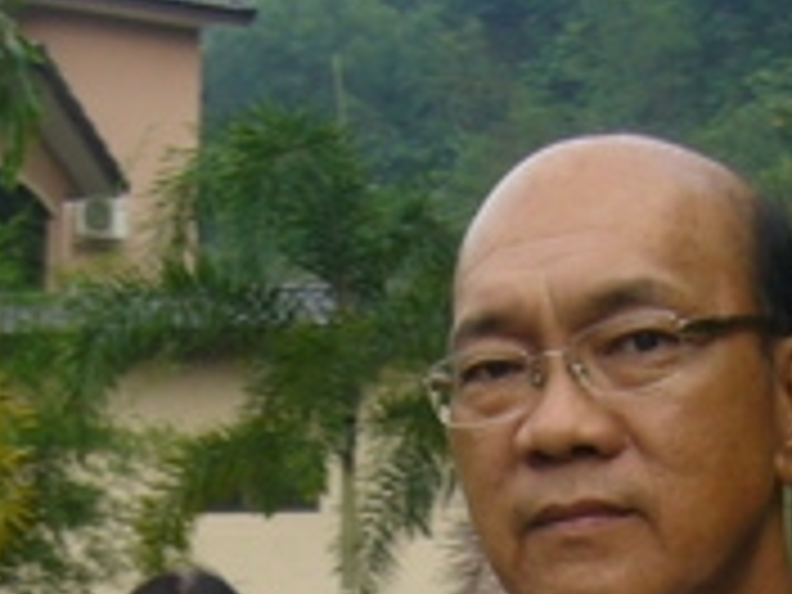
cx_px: 338
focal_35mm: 119
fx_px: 2723
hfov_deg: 16.5
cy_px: 878
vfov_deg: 11.9
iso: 80
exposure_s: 1/80
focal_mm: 5.8
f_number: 2.8
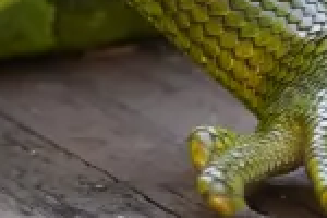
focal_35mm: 1334
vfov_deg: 1.0
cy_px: -265
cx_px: -157
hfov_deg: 1.5
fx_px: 12116
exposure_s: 1/250
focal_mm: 200
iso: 4000
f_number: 9
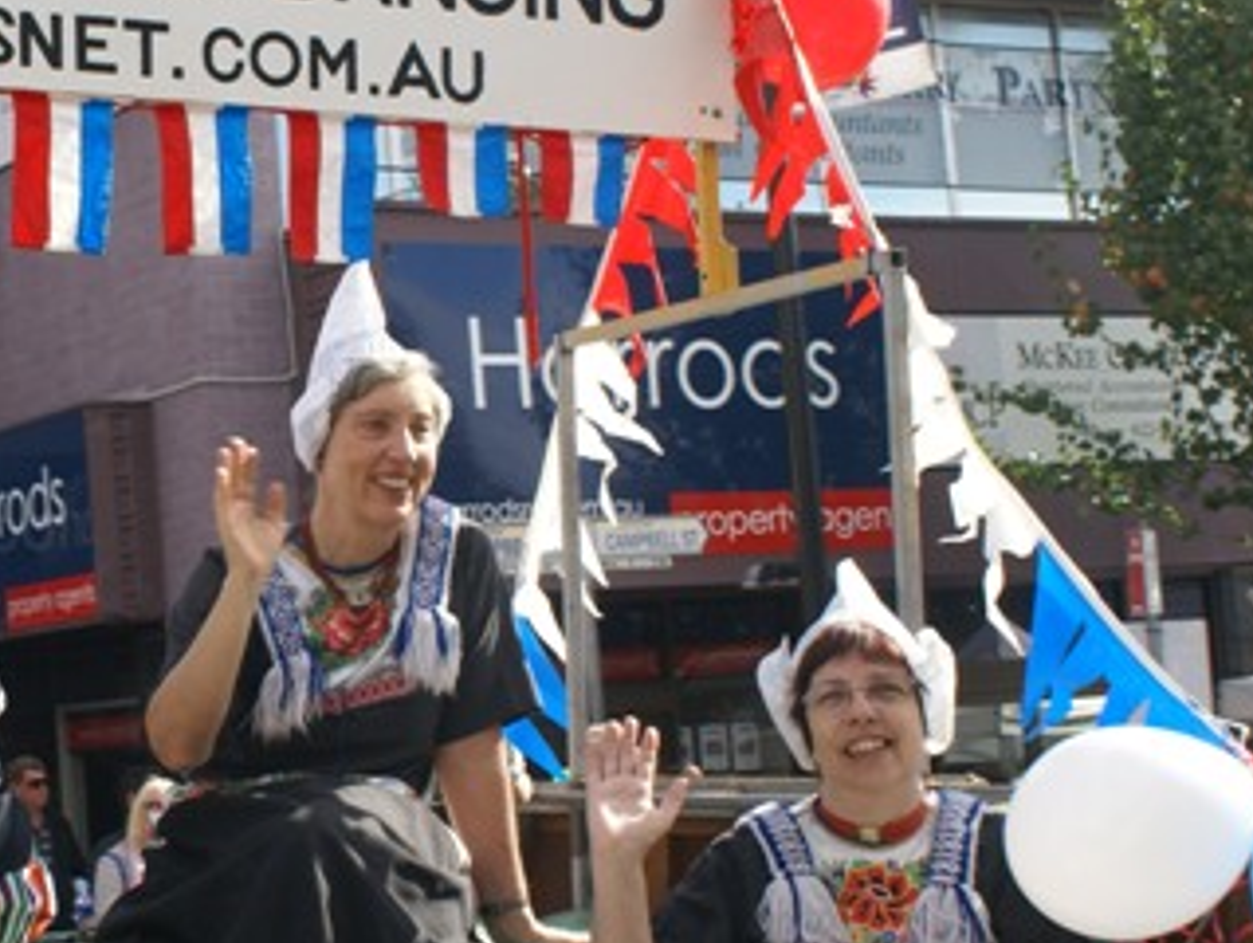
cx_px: 20
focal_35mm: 81
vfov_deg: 18.2
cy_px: 499
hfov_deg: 23.2
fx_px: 2935
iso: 100
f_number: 8
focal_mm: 28
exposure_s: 1/125
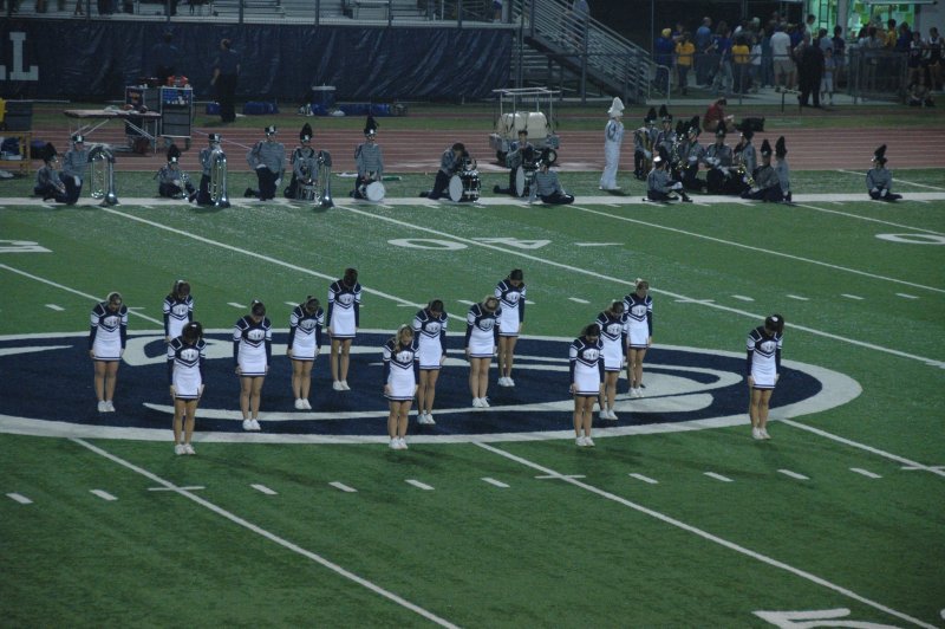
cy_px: 314
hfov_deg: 12.2
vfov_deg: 8.2
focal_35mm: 168
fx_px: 4406
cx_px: 472
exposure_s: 1/50
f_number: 5.6
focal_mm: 112
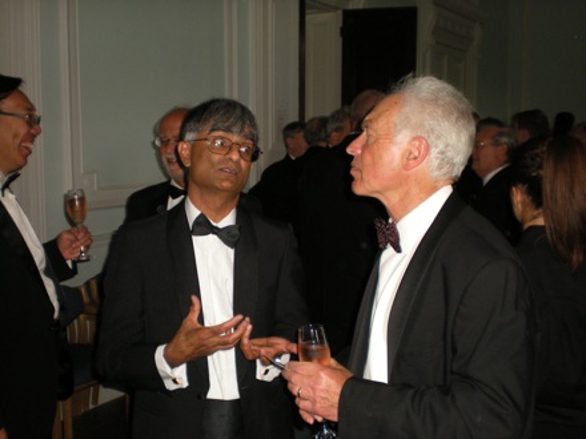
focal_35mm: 44
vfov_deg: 32.9
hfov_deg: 42.9
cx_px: 293
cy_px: 220
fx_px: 745
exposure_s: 1/60
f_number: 3.5
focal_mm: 7.4
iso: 159
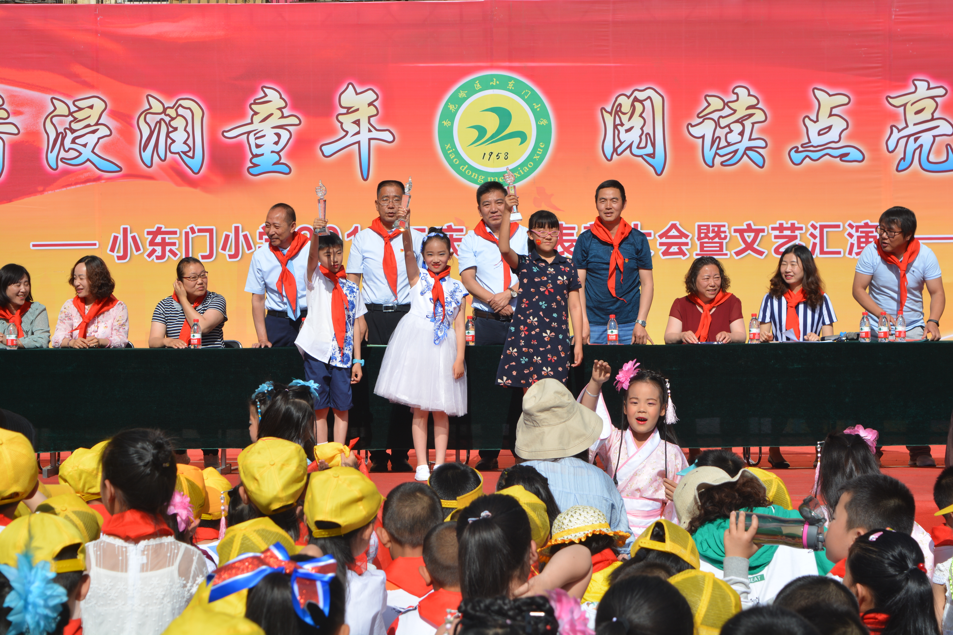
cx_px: 476
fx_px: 2184
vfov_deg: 16.6
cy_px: 318
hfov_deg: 24.6
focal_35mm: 82
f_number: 9
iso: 100
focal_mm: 55
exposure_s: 1/320
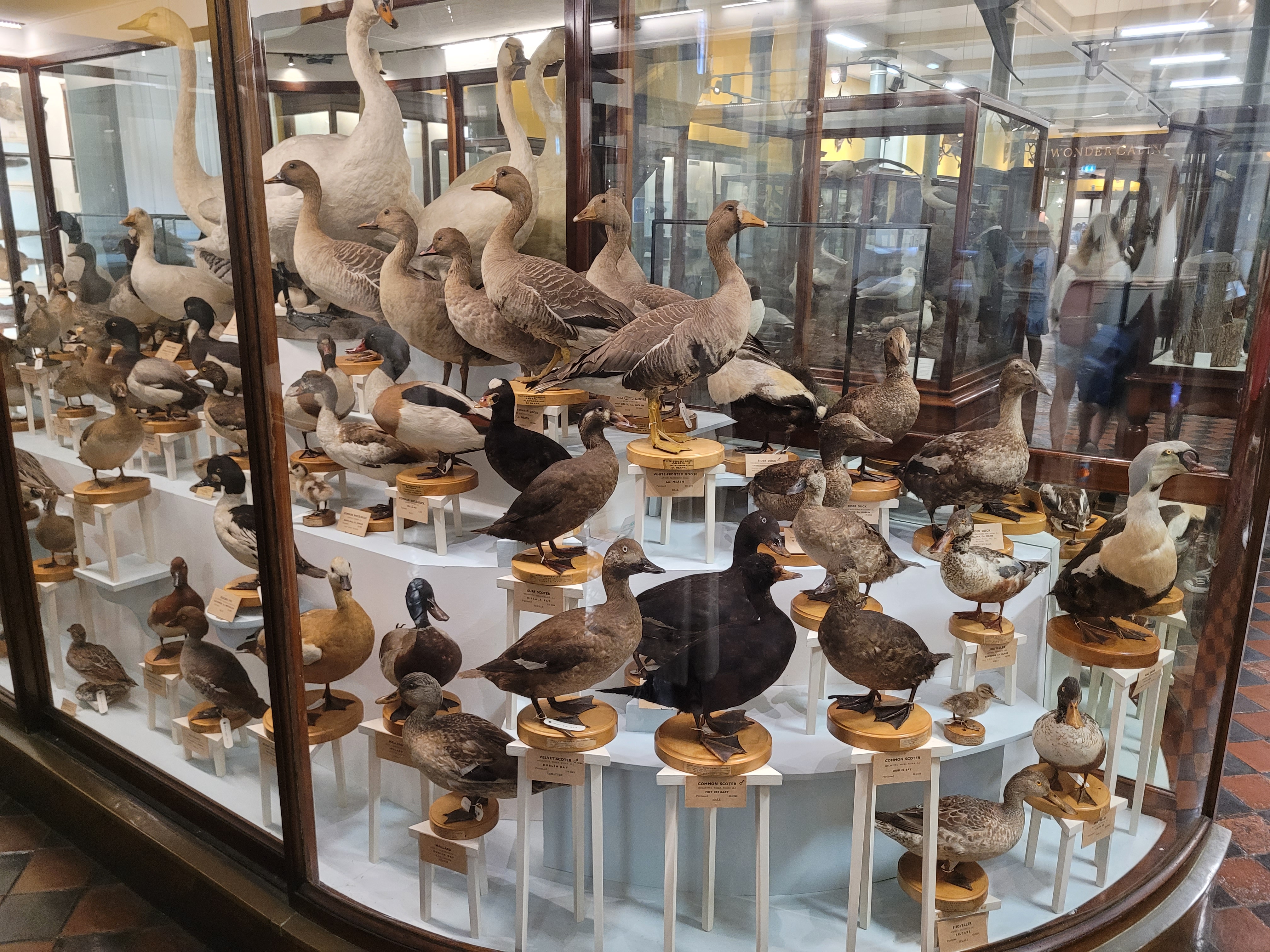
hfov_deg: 67.3
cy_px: 476
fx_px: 954
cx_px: 635
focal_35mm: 26
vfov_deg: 53.1
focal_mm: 5.4
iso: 500
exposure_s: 1/33
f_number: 1.8
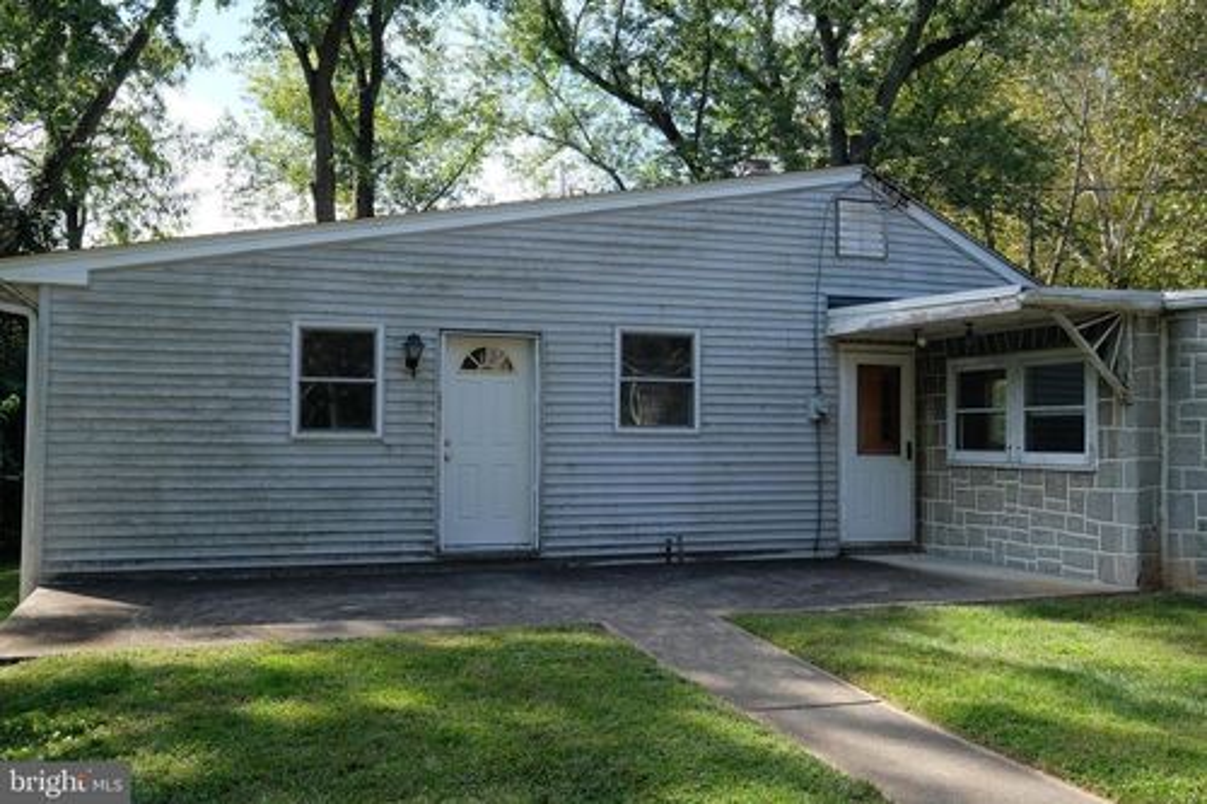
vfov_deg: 39.9
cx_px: 604
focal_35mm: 33
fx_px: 1106
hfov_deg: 57.2
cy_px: 402
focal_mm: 21.9
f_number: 8
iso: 400
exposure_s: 1/140
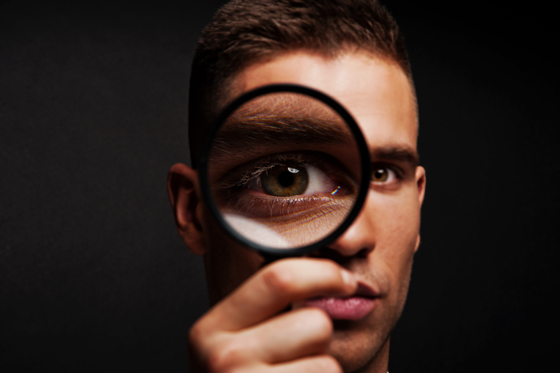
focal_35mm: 120
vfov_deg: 11.4
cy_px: 186
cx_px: 280
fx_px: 1865
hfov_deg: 17.1
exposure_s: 1/125
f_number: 13
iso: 200
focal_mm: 120
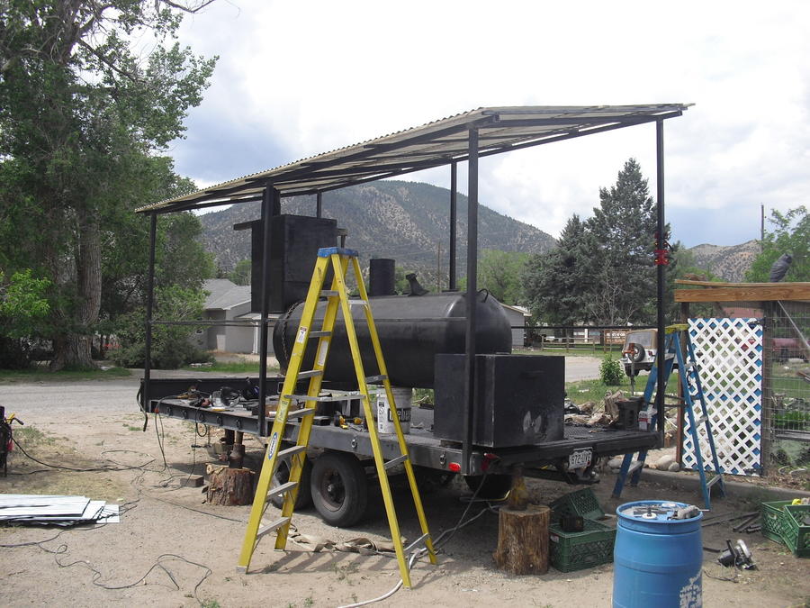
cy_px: 304
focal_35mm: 36
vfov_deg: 39.7
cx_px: 405
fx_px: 842
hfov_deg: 51.4
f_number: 7.8
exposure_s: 1/160
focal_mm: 6.3
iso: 100
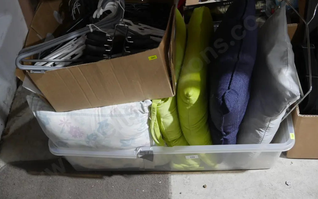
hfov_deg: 44.4
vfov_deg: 28.6
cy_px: 93
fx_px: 390
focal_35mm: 45
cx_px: 158
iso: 1250
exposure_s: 1/60
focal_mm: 21
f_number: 4.6
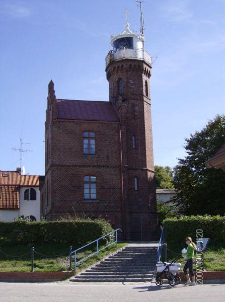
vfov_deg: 41.3
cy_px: 151
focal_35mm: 46
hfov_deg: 31.4
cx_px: 112
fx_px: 400
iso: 100
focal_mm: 7.7
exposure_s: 1/423
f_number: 5.1
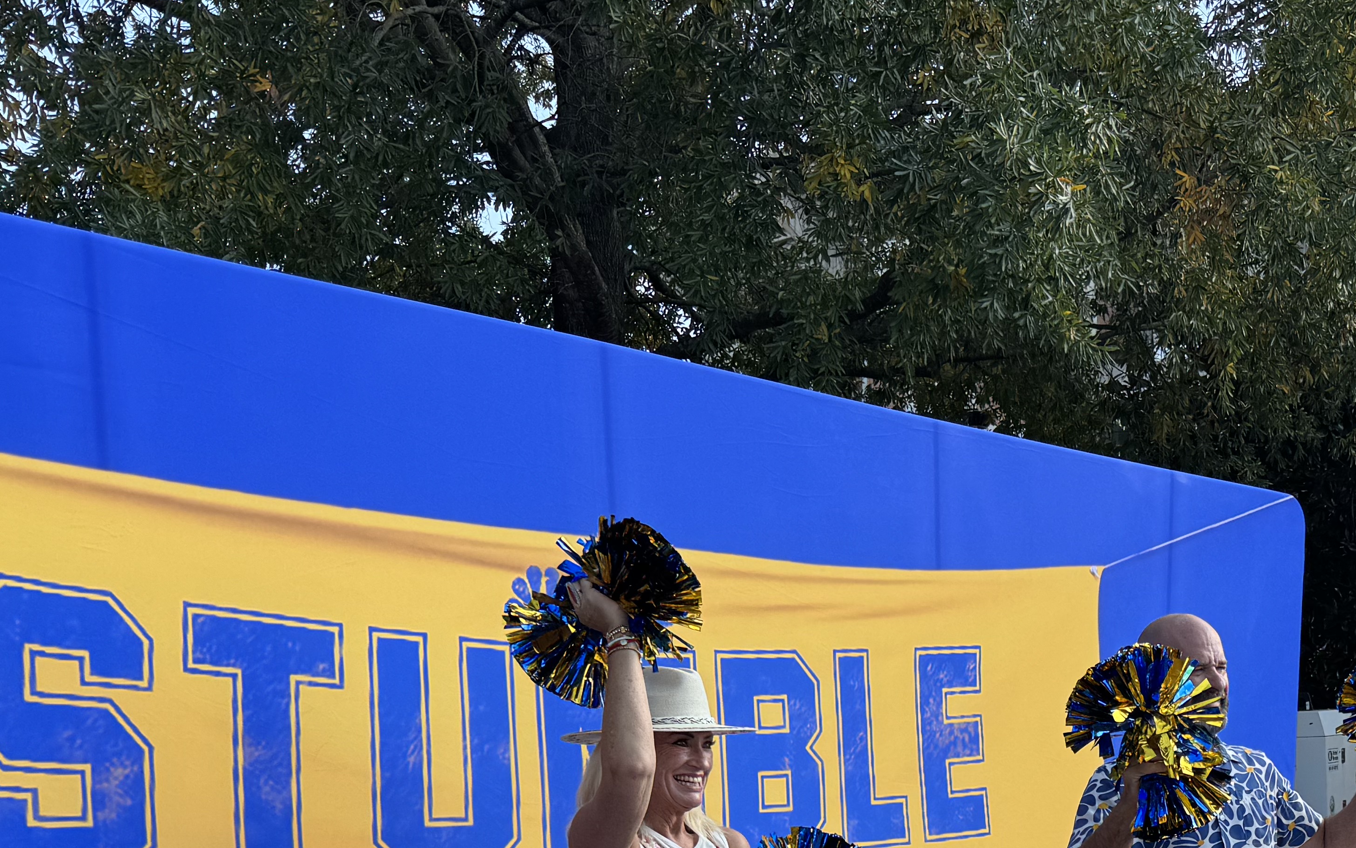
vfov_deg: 23.7
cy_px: 995
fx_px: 1848
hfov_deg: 37.6
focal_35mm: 50
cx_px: 1220
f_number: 1.78
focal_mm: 6.76
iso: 80
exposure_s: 1/1076
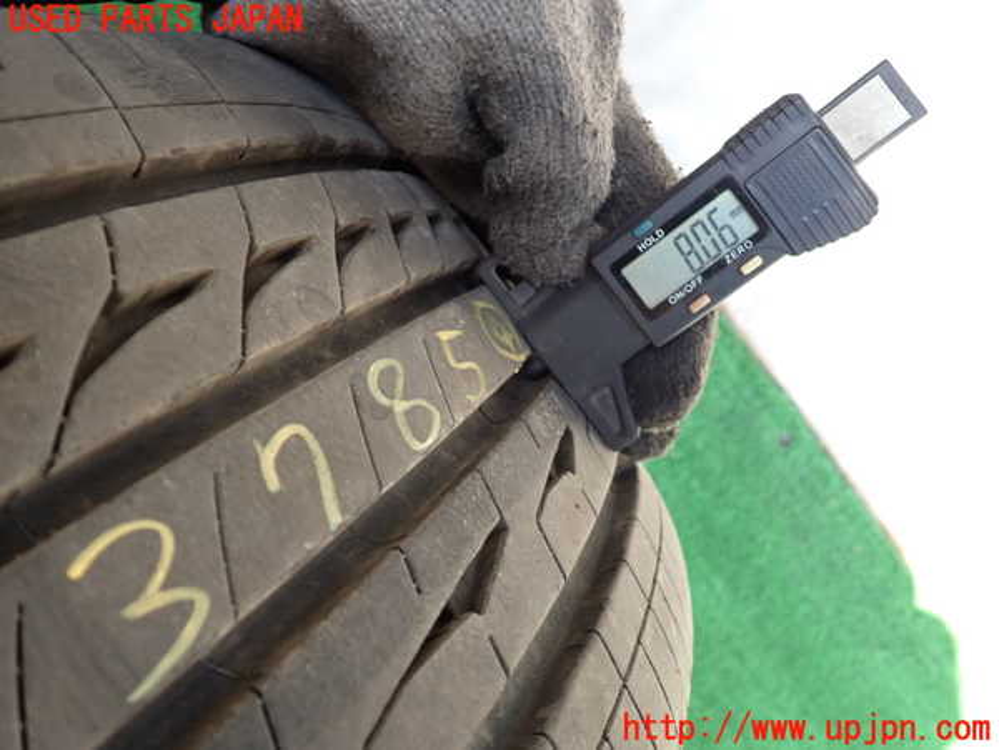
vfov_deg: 46.8
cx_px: 500
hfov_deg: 60.0
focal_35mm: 30
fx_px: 866
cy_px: 375
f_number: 2.3
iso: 200
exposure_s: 1/125
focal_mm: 5.4
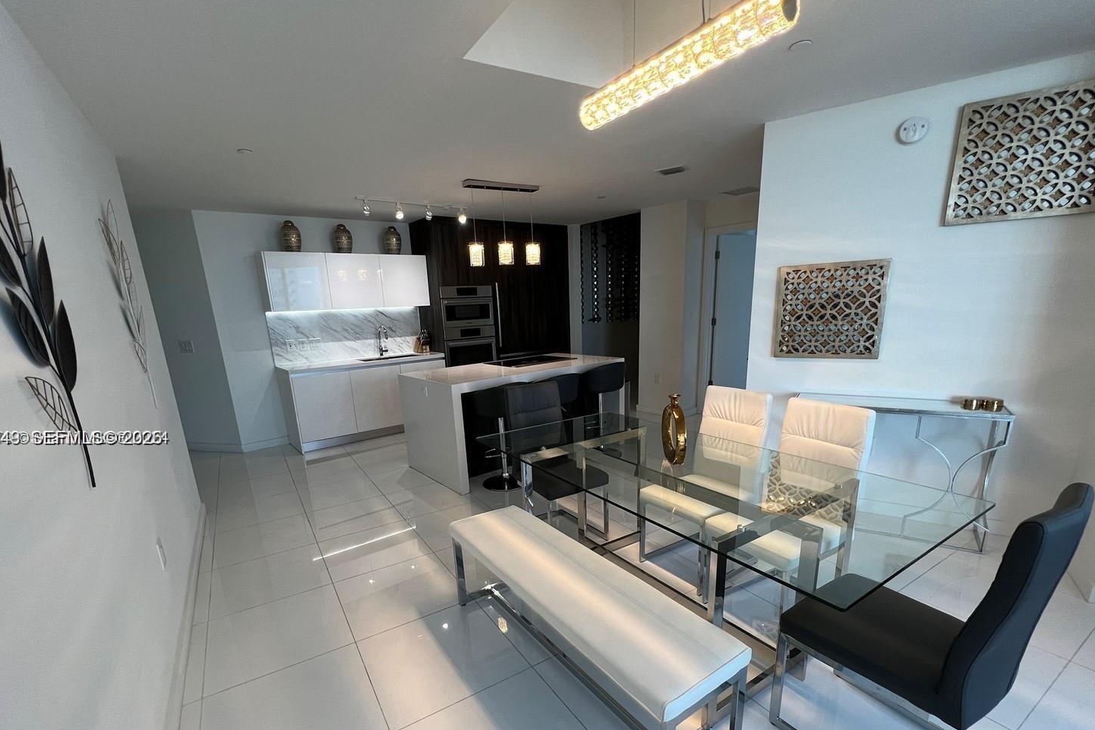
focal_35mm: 15
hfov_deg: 100.4
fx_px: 456
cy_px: 439
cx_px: 533
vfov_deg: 76.4
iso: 125
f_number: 1.8
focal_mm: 1.57
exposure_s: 1/120
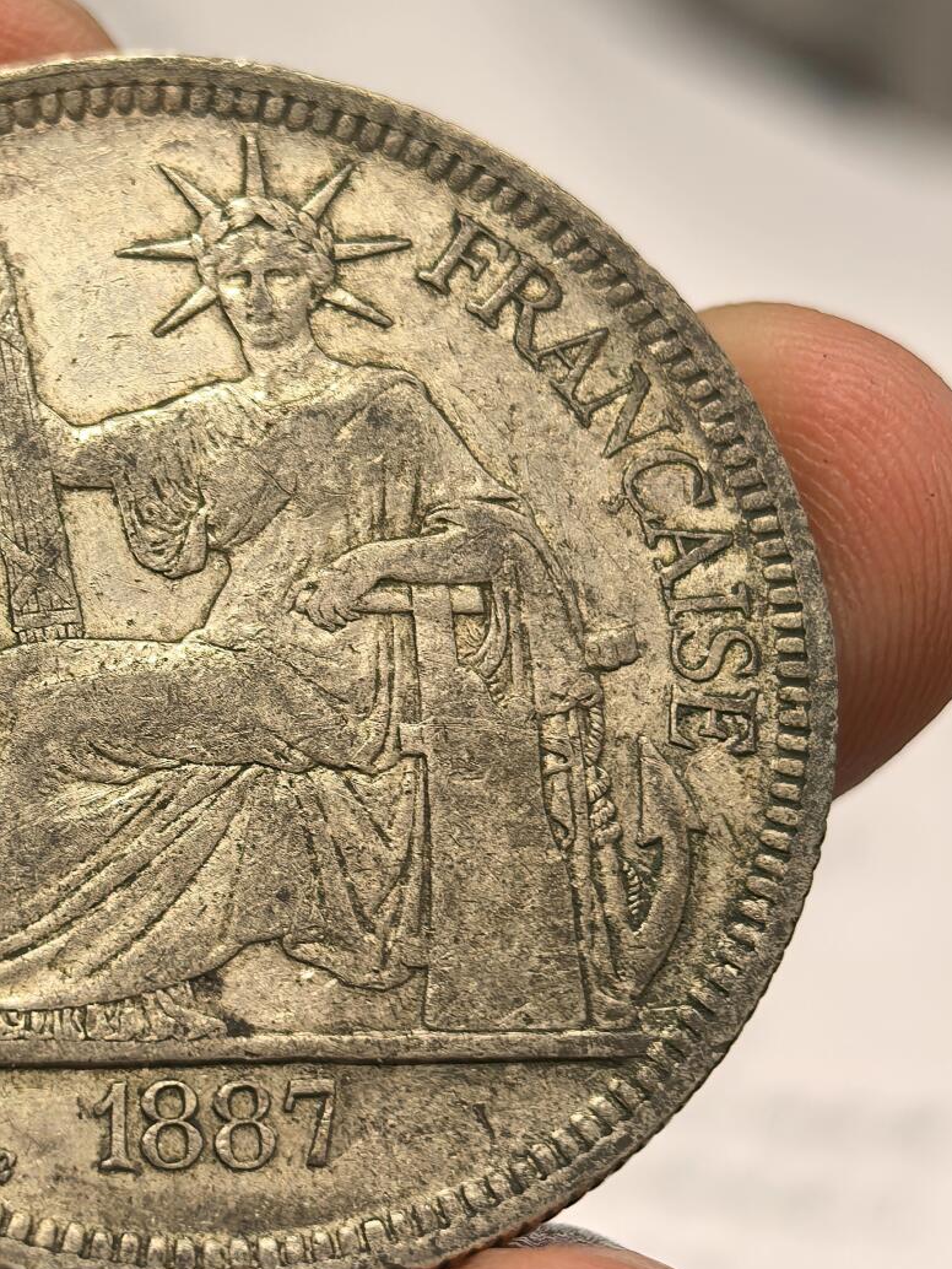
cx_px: 140
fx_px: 3445
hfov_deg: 15.6
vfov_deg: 20.9
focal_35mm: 94
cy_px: 711
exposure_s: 1/50
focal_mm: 6.98
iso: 160
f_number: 2
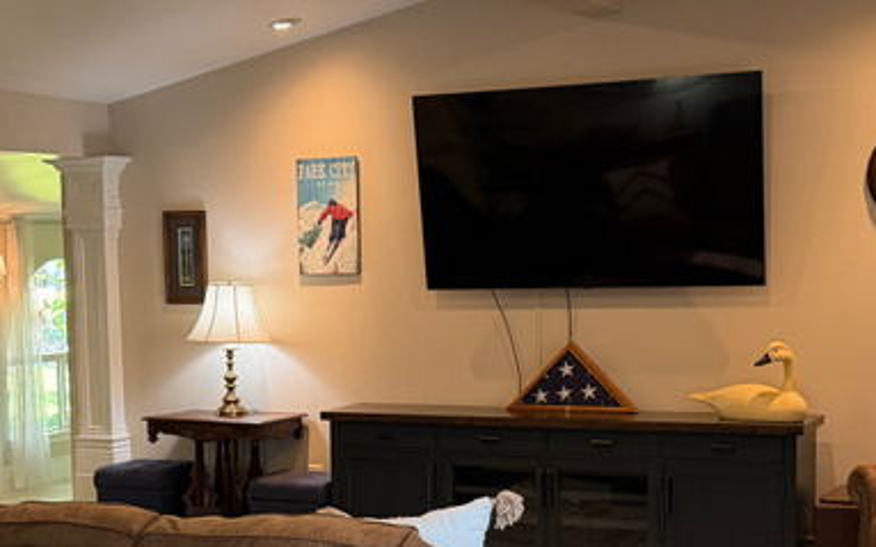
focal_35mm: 68
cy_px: 421
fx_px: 1623
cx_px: 345
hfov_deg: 30.1
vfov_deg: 19.0
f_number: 1.78
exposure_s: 1/120
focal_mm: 6.76
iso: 320
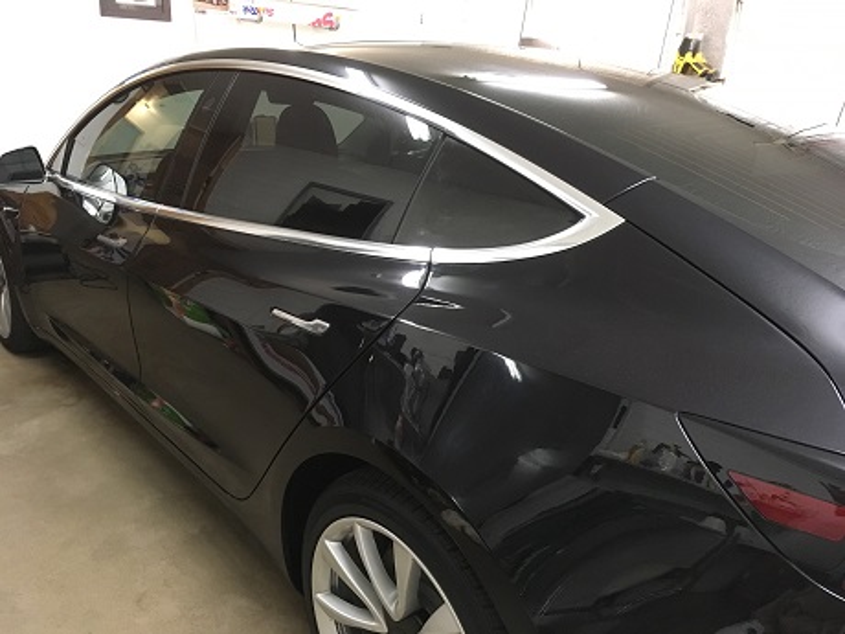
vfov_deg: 48.2
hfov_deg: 61.7
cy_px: 317
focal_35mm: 29
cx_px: 422
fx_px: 708
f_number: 2.2
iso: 200
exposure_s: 1/30
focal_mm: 4.15
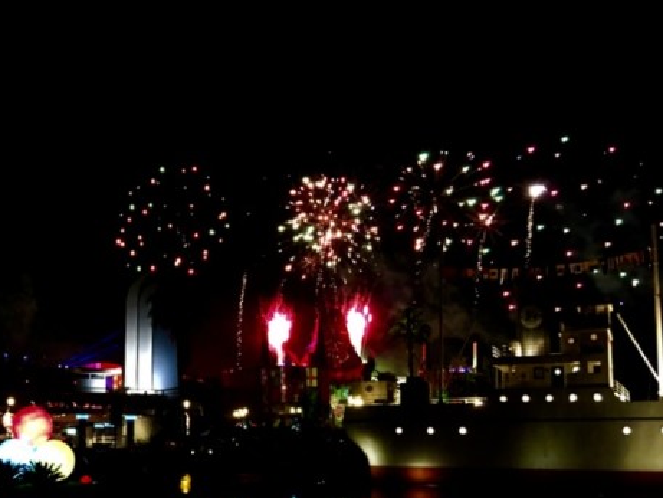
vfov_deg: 32.3
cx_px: 161
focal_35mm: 44
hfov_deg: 41.6
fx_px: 843
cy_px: 368
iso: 200
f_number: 2.2
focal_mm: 4.15
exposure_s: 1/4
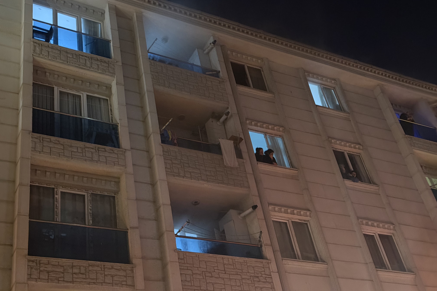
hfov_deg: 39.6
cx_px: 218
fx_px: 607
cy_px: 128
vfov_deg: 27.0
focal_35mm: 50
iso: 1000
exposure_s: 1/20
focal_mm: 6.76
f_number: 1.78
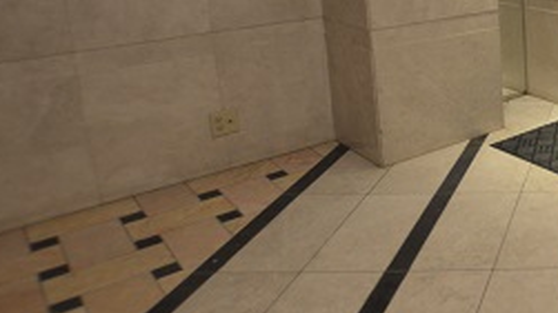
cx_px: 660
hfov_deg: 38.3
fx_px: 592
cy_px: 8
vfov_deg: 28.1
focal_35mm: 40
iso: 400
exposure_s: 1/60
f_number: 4
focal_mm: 10
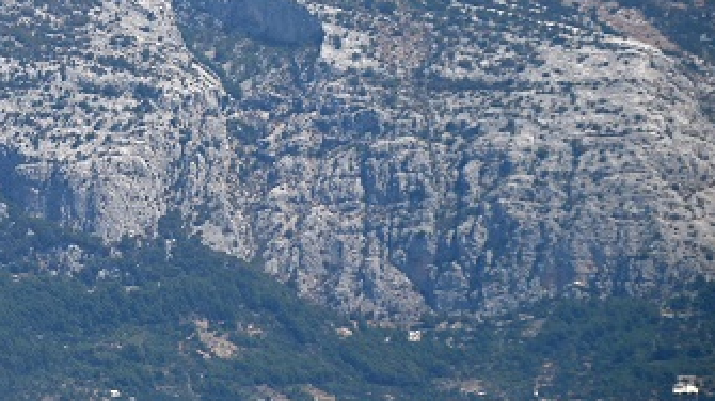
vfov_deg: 2.7
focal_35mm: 454
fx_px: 8603
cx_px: -64
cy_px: 42
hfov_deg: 4.7
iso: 100
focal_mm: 145
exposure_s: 1/1600
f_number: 4.8
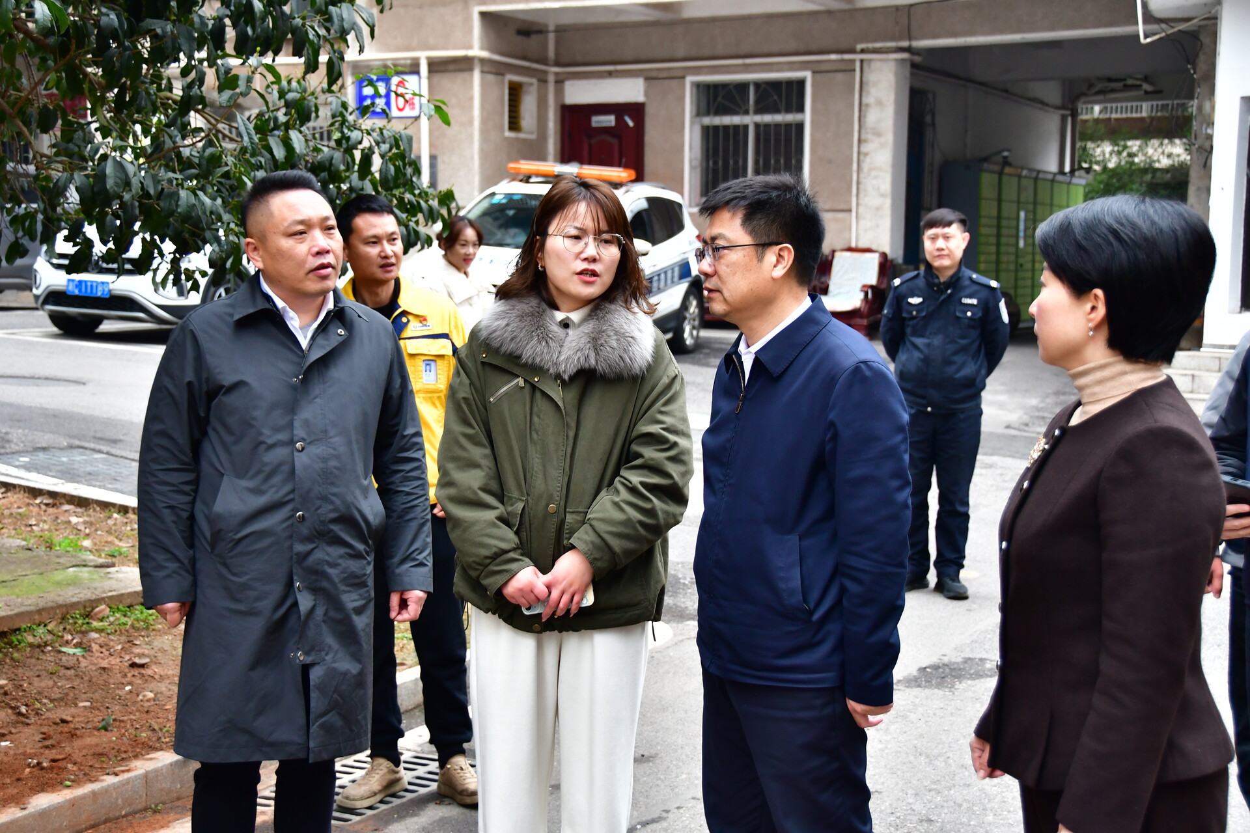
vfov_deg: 25.1
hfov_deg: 36.9
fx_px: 1875
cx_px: 625
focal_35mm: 54
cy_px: 416
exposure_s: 1/60
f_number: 4.2
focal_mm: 36
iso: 720
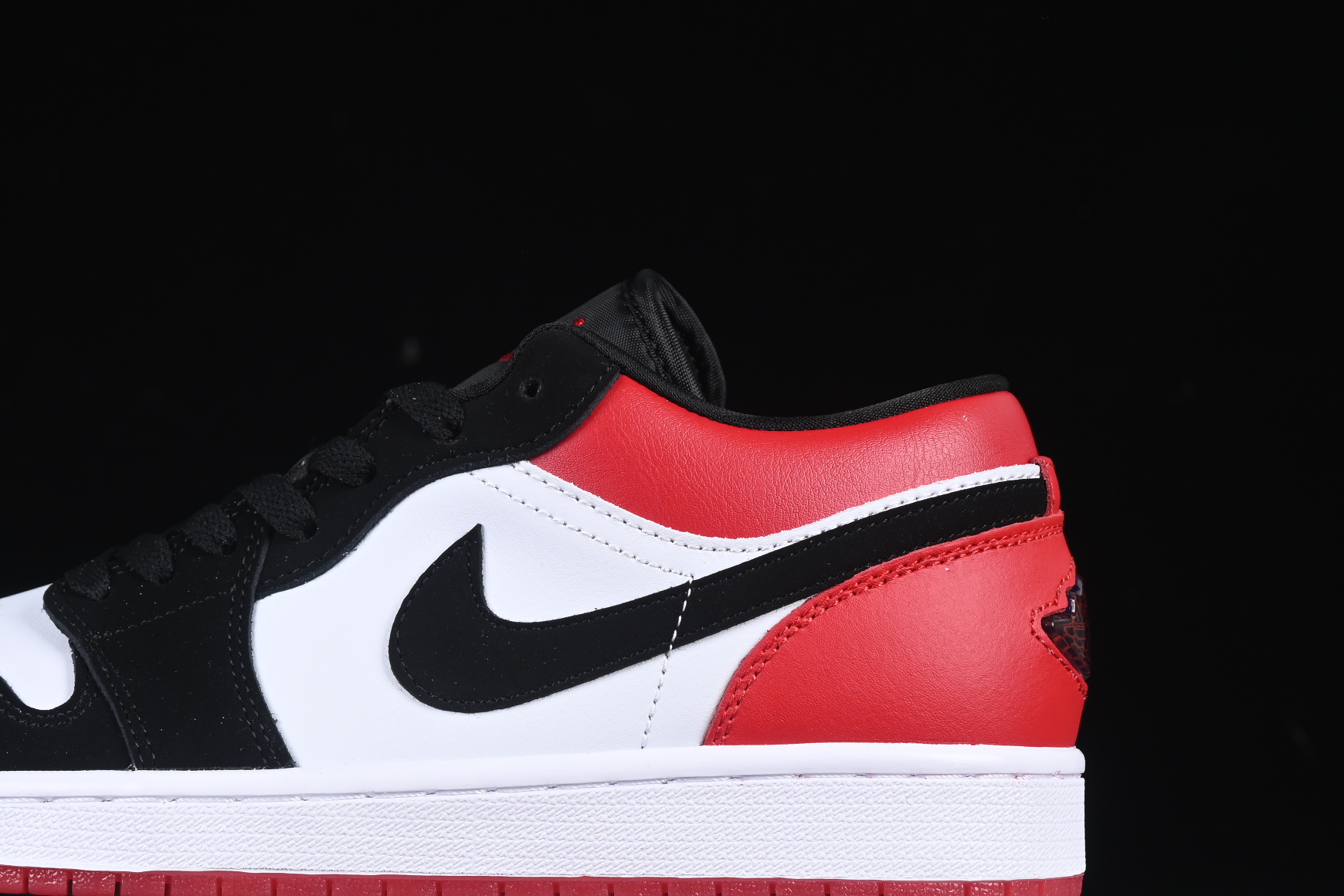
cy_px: 453
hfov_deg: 17.0
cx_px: 385
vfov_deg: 11.4
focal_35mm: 120
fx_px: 4480
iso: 160
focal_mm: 50
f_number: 7.1
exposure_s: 1/60
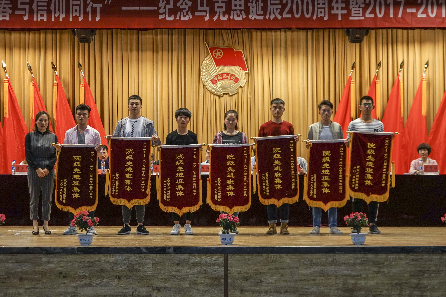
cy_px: 148
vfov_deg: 22.3
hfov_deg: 32.9
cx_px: 223
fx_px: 756
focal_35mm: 61
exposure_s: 1/45
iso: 1000
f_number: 5.6
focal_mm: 61
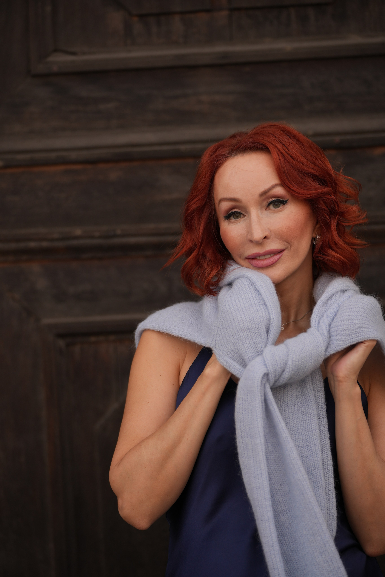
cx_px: 192
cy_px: 288
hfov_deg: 13.2
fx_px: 1668
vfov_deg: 19.6
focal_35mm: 104
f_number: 2.8
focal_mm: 104
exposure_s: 1/500
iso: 160
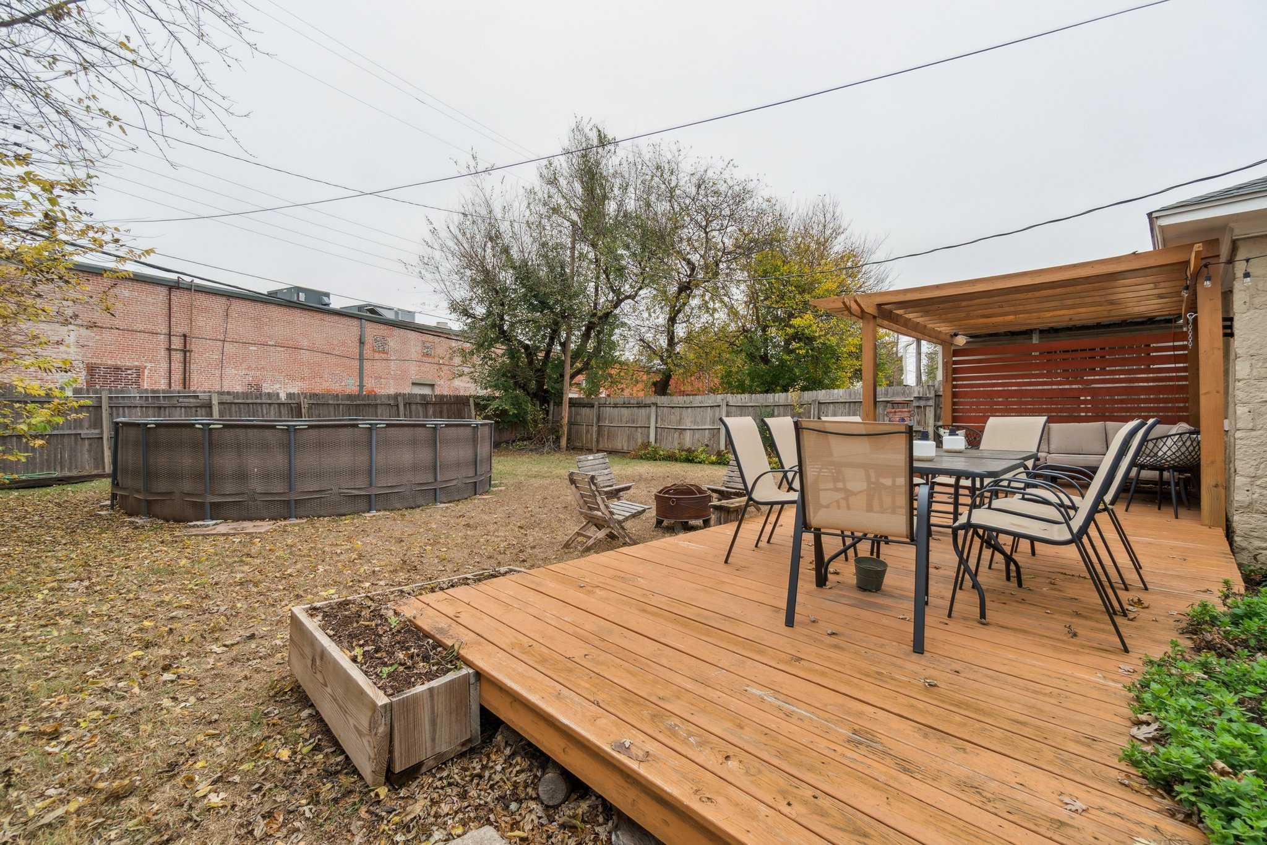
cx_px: 634
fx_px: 528
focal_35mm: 15
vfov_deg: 77.3
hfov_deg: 100.4
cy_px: 422
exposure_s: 1/160
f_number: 8
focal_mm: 10
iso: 100
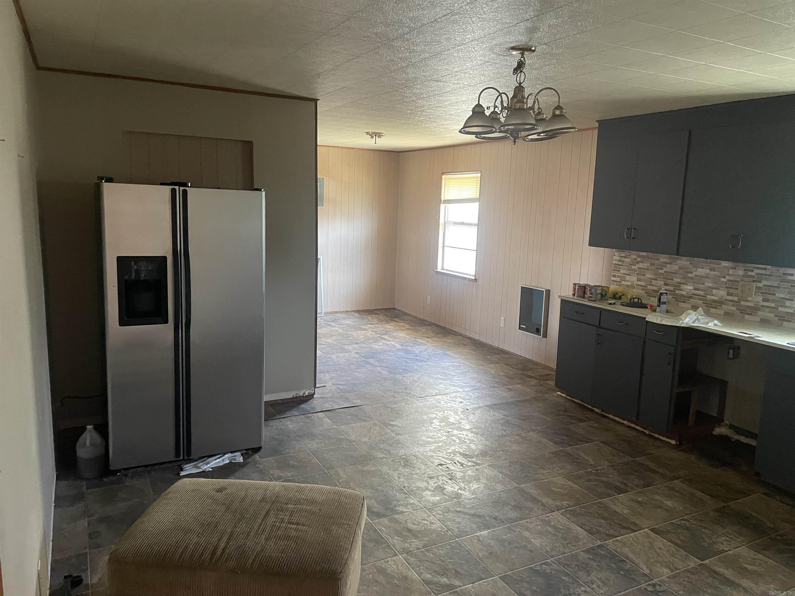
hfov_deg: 67.3
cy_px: 298
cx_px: 398
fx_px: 597
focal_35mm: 26
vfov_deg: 53.1
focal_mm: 4.2
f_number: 1.6
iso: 500
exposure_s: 1/45
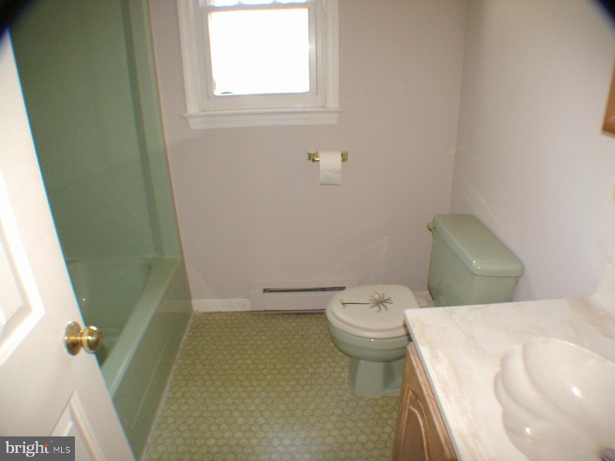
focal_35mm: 37
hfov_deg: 50.1
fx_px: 657
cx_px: 308
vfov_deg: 38.7
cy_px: 230
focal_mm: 5.8
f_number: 2.9
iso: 200
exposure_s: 1/30
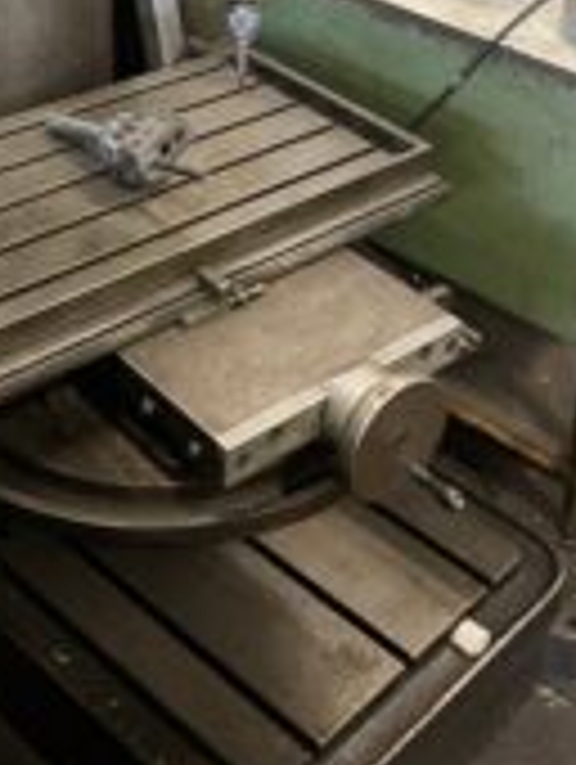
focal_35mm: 61
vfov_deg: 29.8
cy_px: 22
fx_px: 1350
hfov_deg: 24.1
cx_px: 288
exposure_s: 1/50
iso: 320
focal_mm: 4.2
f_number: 1.6
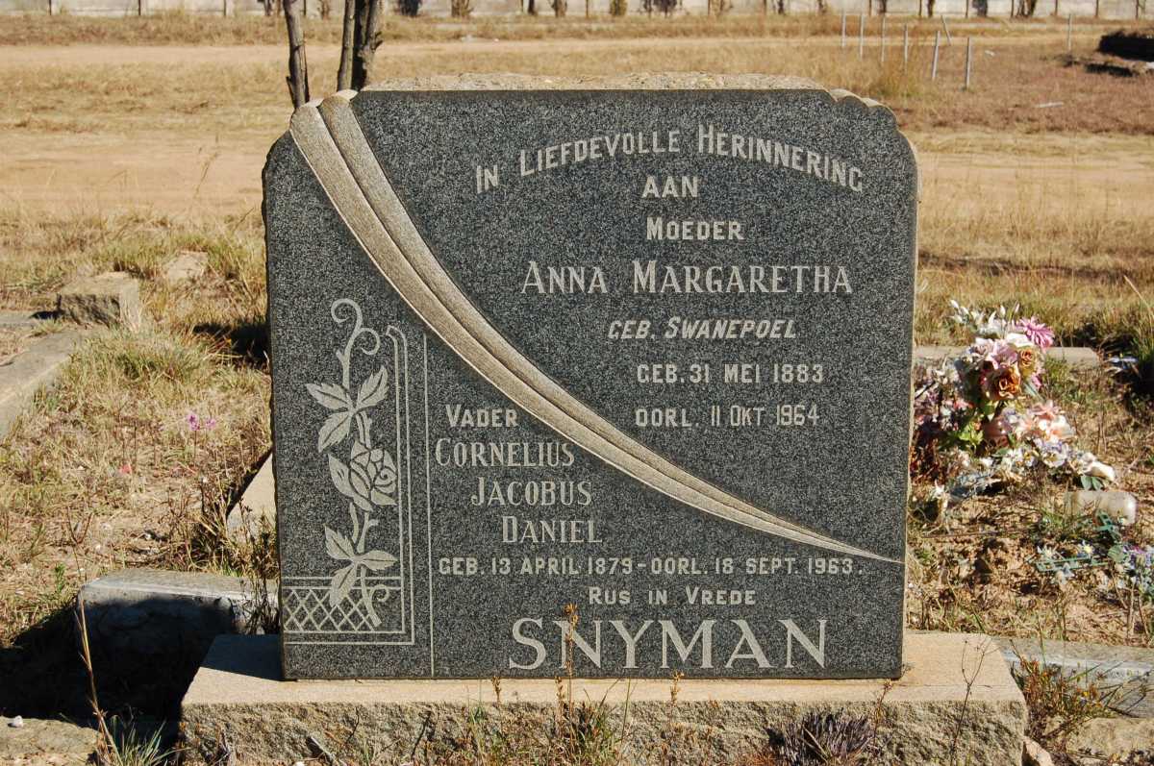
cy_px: 383
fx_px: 1825
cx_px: 577
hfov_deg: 35.1
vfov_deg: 23.7
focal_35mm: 57
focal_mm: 38
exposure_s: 1/400
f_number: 6.3
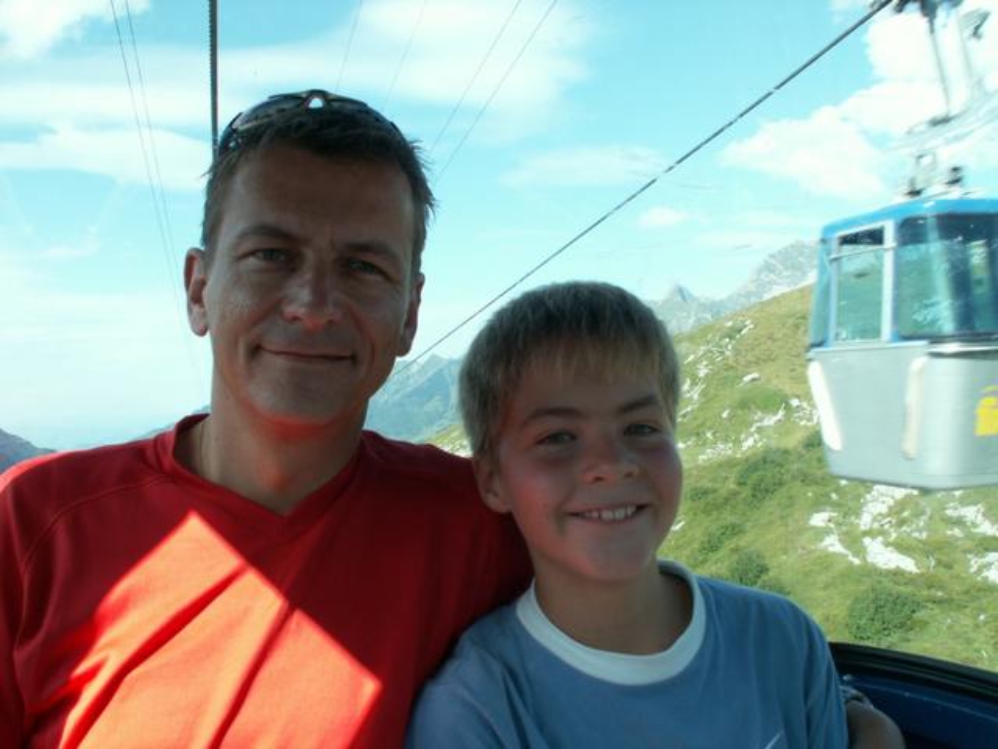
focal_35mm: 35
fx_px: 1009
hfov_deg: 52.6
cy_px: 374
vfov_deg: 40.7
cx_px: 499
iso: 50
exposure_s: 1/100
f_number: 5
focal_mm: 5.86
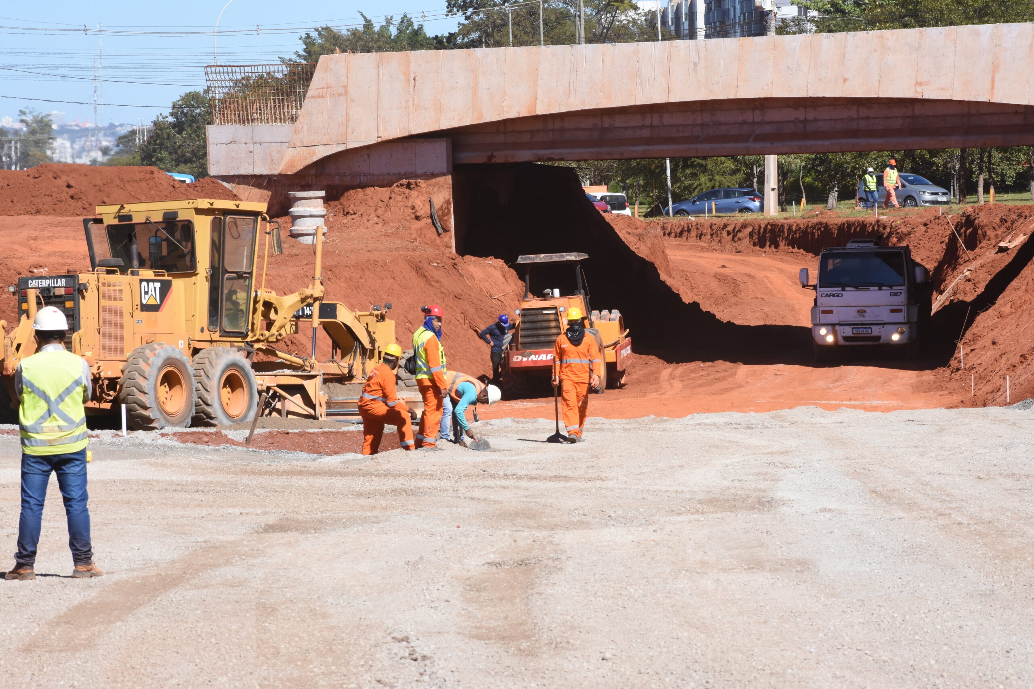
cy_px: 344
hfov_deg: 10.2
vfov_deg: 6.8
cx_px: 517
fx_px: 5816
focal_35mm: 202
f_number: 14
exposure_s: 1/320
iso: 400
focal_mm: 135
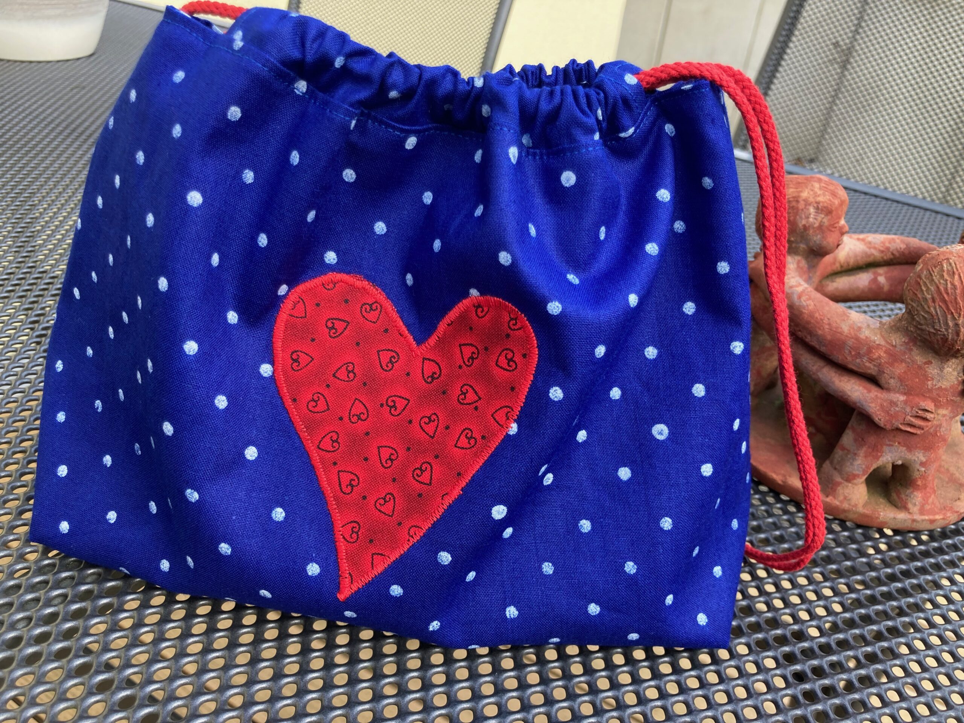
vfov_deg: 49.7
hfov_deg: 63.4
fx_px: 780
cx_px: 482
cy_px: 362
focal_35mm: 28
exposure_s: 1/121
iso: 50
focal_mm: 3.99
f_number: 1.8
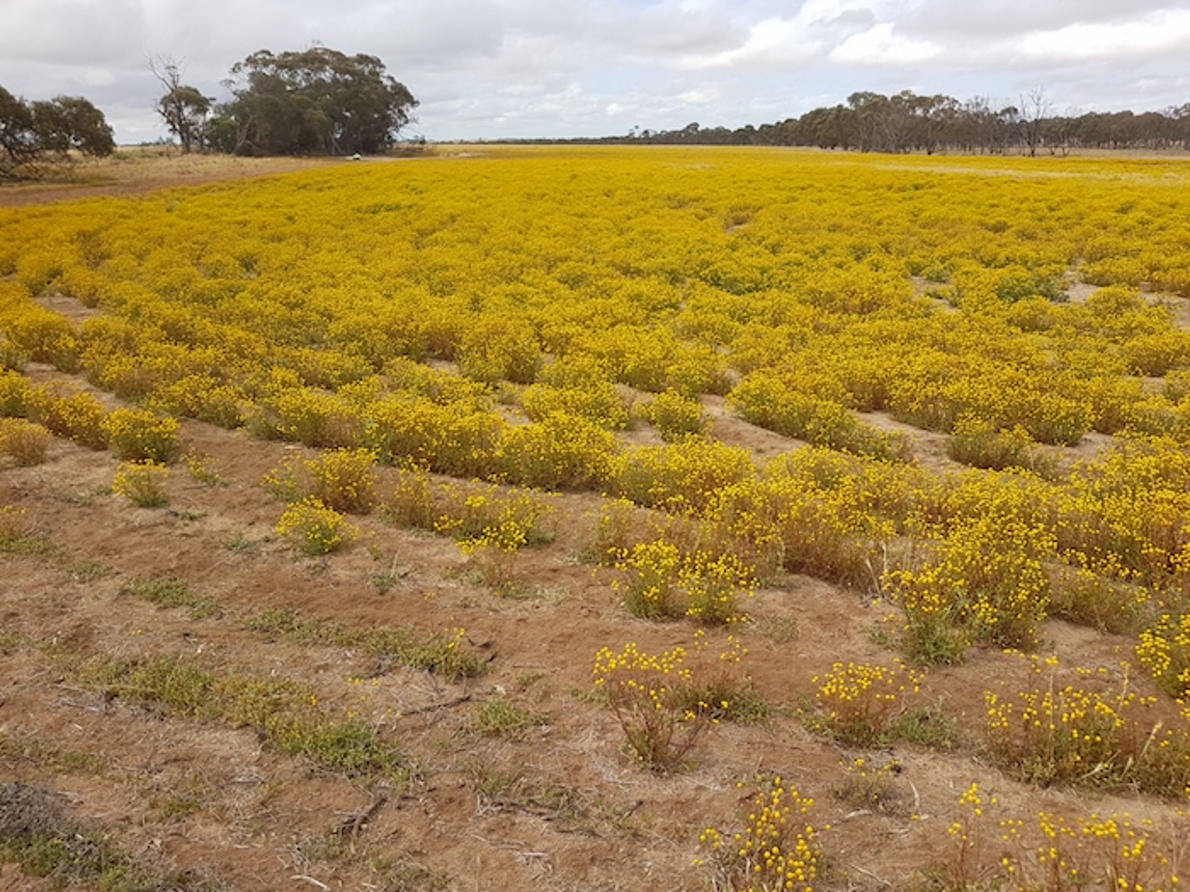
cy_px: 446
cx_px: 595
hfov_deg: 67.3
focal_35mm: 26
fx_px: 894
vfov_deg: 53.1
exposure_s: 1/1440
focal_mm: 4.2
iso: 40
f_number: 1.7
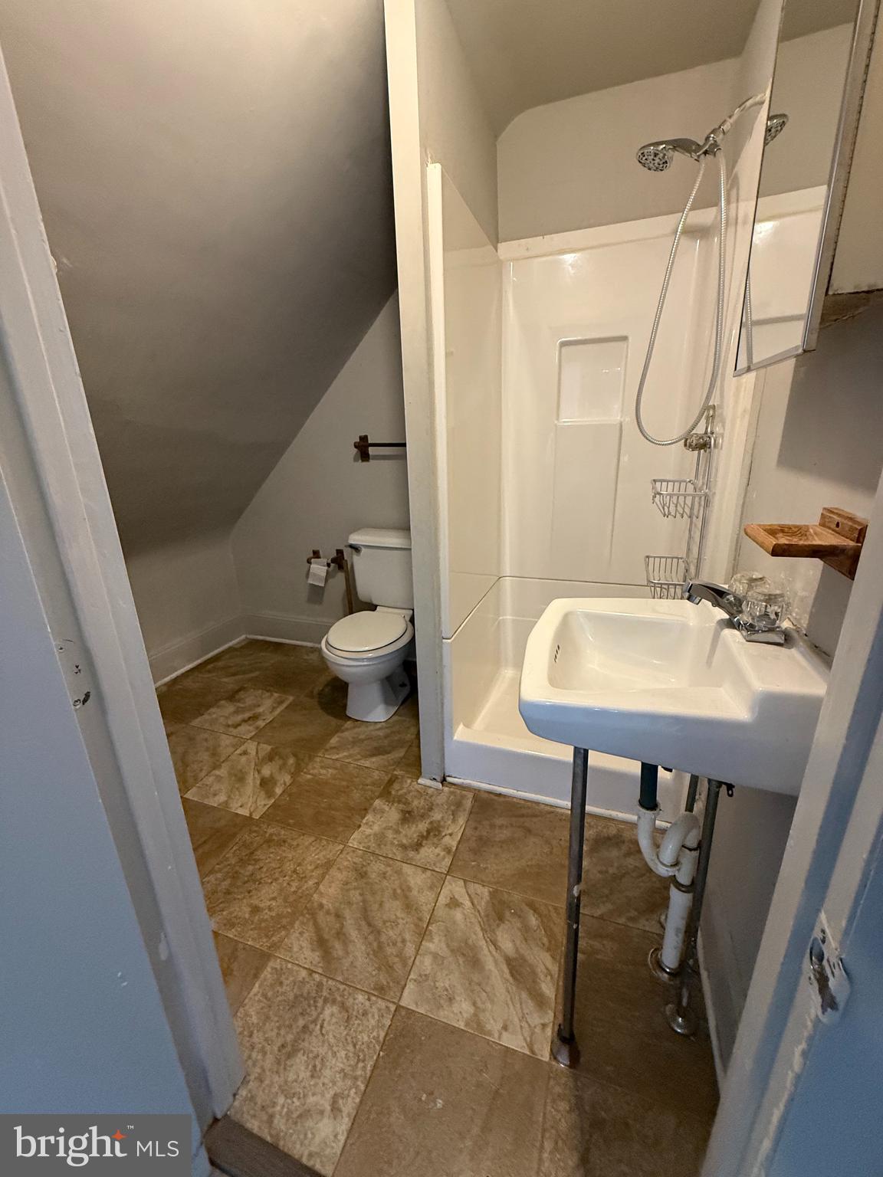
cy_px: 588
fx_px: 476
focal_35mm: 14
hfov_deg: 85.7
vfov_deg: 102.1
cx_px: 442
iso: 500
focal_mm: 2.22
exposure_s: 1/60
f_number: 2.2
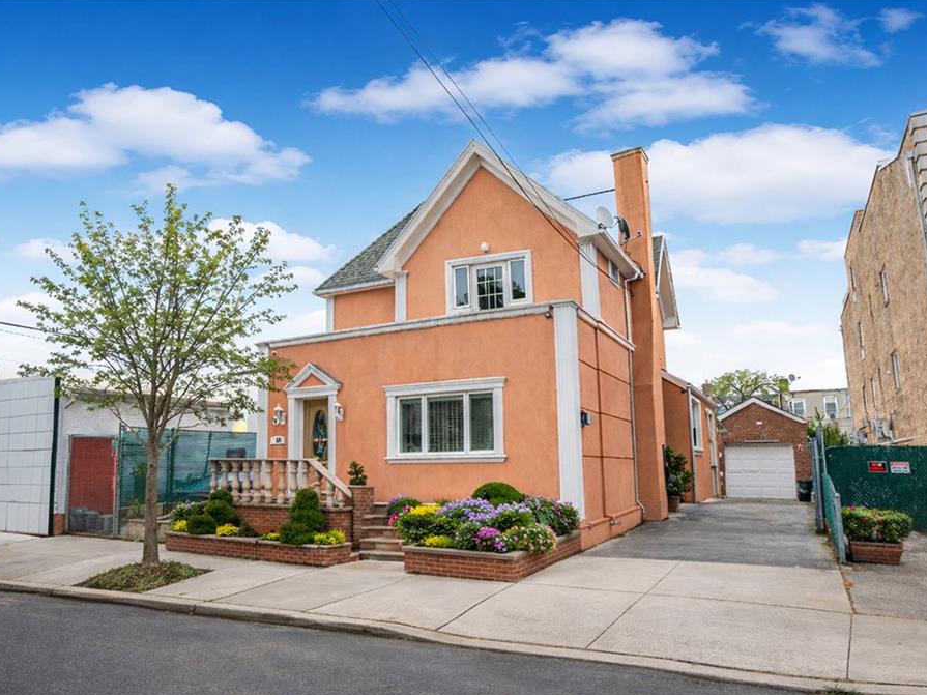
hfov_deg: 75.0
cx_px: 453
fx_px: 604
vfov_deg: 59.8
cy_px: 349
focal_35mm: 23
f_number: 4.5
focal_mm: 20.5
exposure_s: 1/320
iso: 100
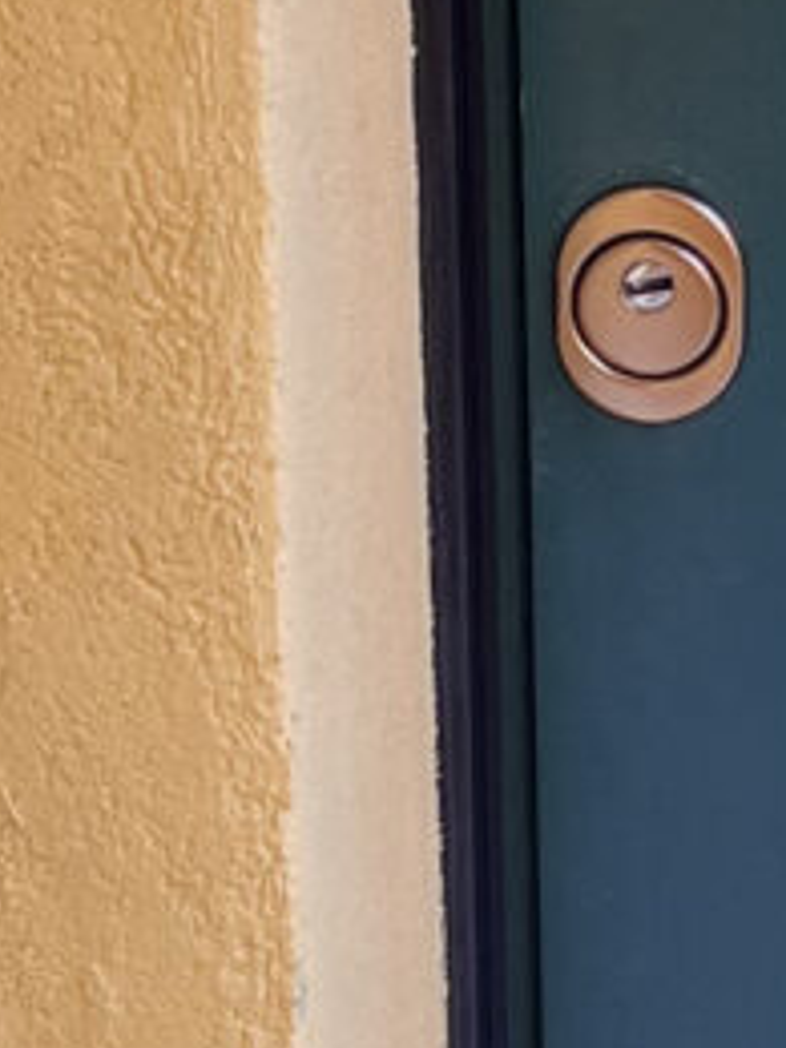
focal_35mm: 205
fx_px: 6206
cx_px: 1354
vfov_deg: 9.6
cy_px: 266
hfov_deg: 7.1
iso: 80
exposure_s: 1/121
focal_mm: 5.7
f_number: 1.5
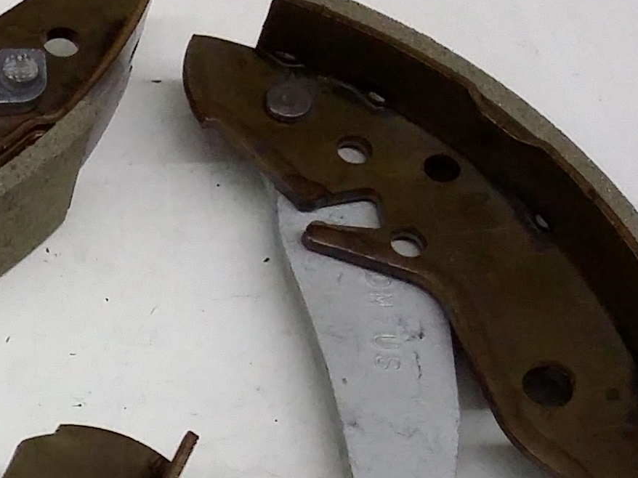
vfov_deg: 12.0
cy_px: 641
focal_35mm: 119
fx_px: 2193
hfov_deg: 15.1
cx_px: -368
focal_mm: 3.4
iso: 200
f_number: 2.4
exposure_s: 1/30
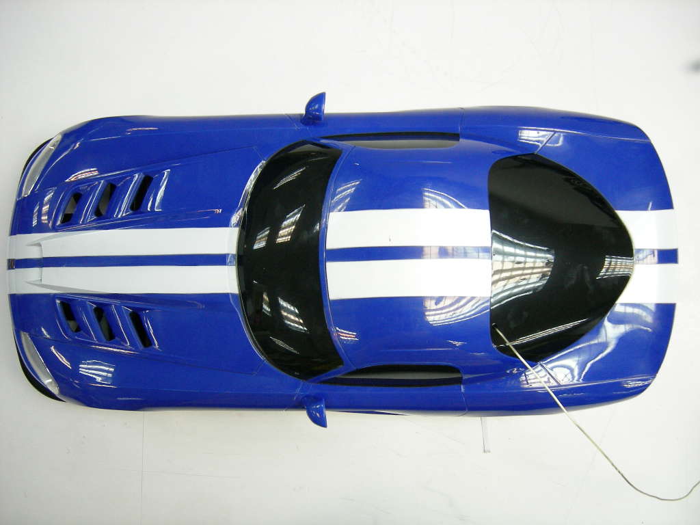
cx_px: 350
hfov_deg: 51.4
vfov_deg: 39.7
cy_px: 262
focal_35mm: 36
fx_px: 728
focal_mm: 7.5
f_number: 2.7
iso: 200
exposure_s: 1/40
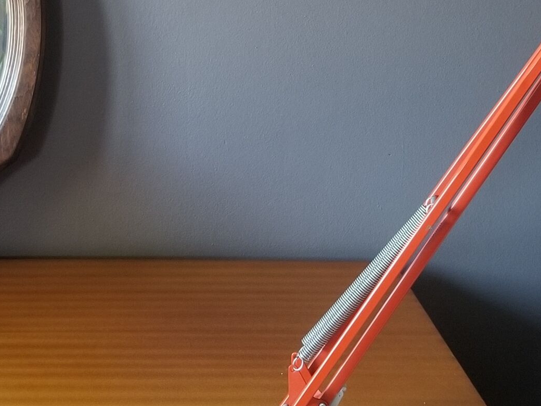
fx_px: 1125
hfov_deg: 27.0
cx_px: 236
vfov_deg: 19.7
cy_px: -15
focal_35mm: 72
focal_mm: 4.25
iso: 200
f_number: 1.7
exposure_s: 1/29
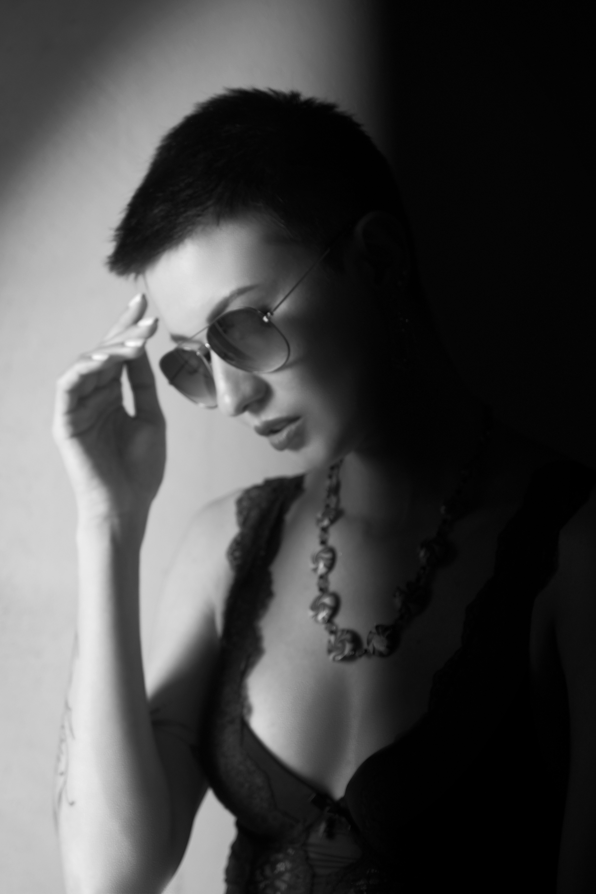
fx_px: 2756
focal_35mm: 111
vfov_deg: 18.4
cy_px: 447
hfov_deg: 12.3
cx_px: 298
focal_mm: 74.2
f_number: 4
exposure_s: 1/500
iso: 250
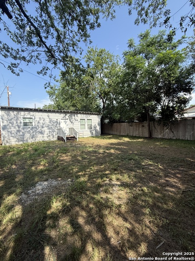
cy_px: 130
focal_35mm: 14
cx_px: 98
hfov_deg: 85.7
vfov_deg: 102.1
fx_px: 105
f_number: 2.2
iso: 64
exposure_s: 1/770
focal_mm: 2.22
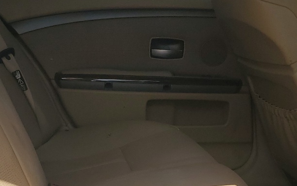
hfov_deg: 28.5
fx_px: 583
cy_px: 188
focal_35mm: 72
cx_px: 171
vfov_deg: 17.7
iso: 50
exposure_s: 1/2500
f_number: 1.5
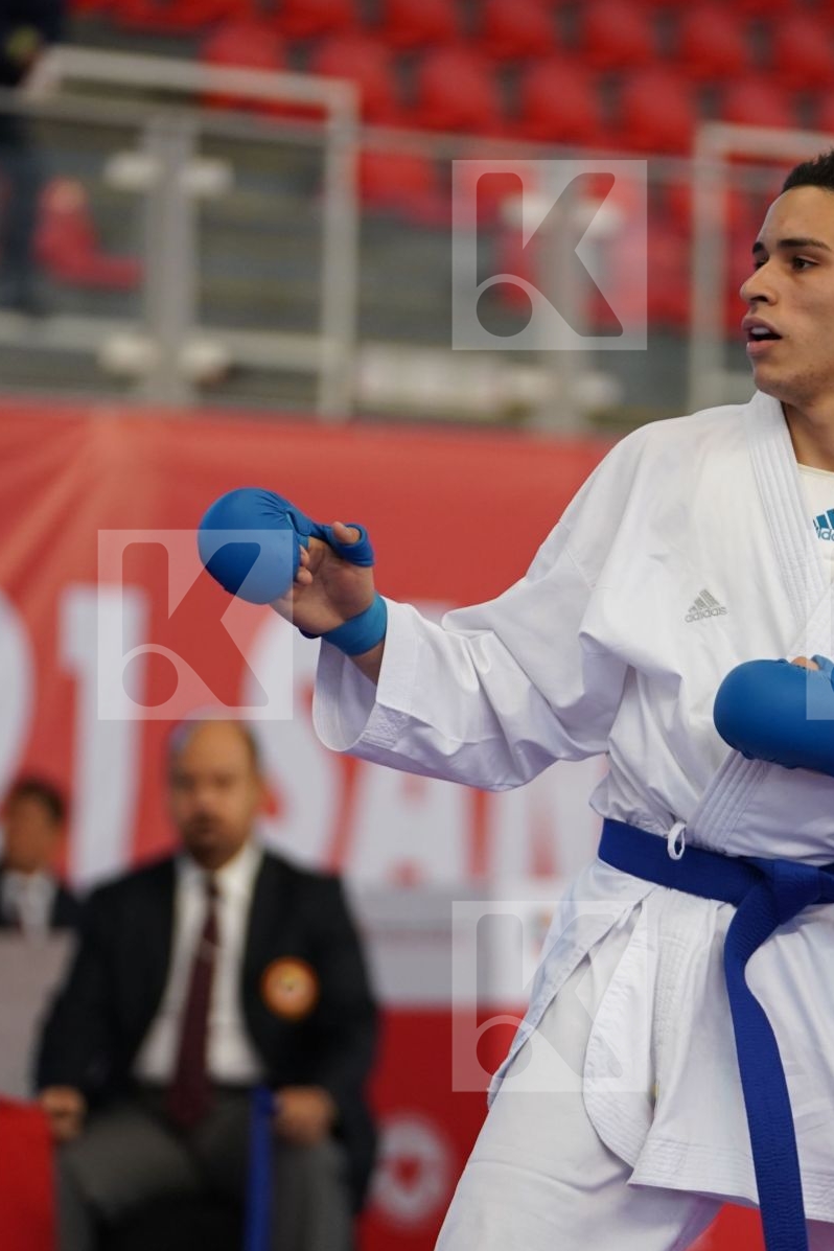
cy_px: 625
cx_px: 550
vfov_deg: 9.3
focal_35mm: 221
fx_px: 7679
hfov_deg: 6.2
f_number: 2.8
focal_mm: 147
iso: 2000
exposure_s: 1/1000
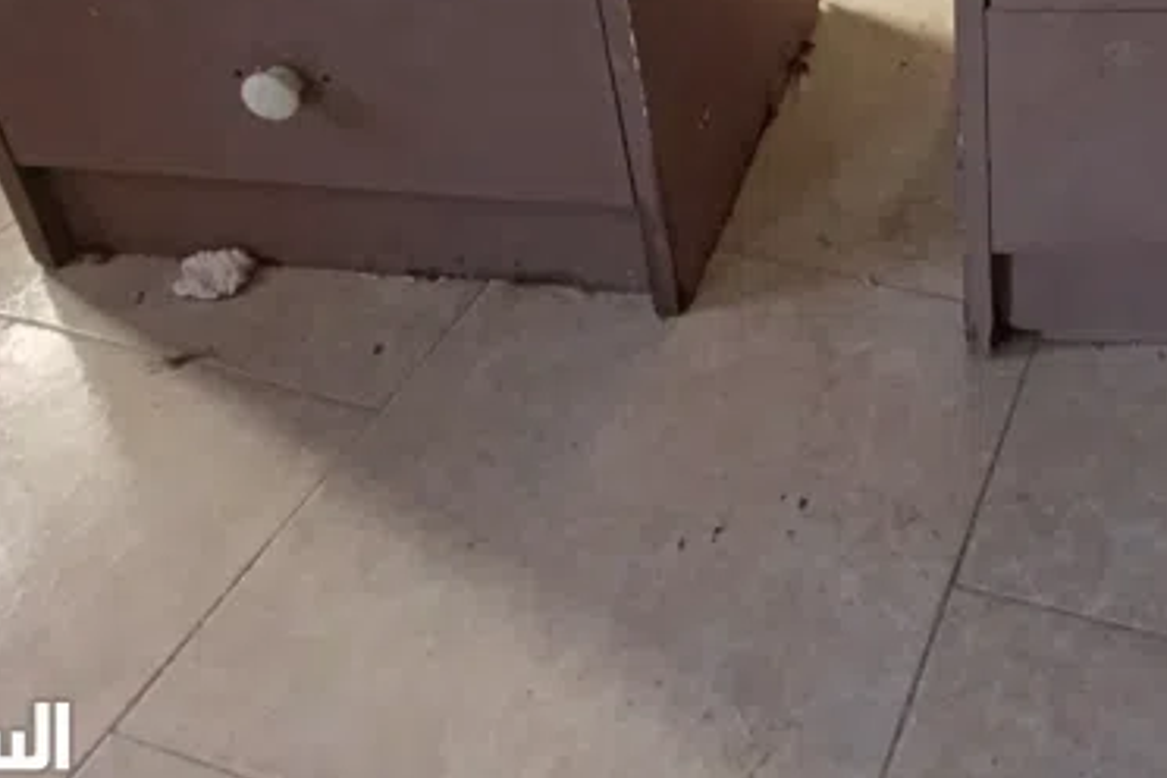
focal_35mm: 43
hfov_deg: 41.9
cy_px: -198
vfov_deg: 26.9
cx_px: 1042
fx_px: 1394
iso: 400
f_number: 2.2
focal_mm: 1.65
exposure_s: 1/33.3
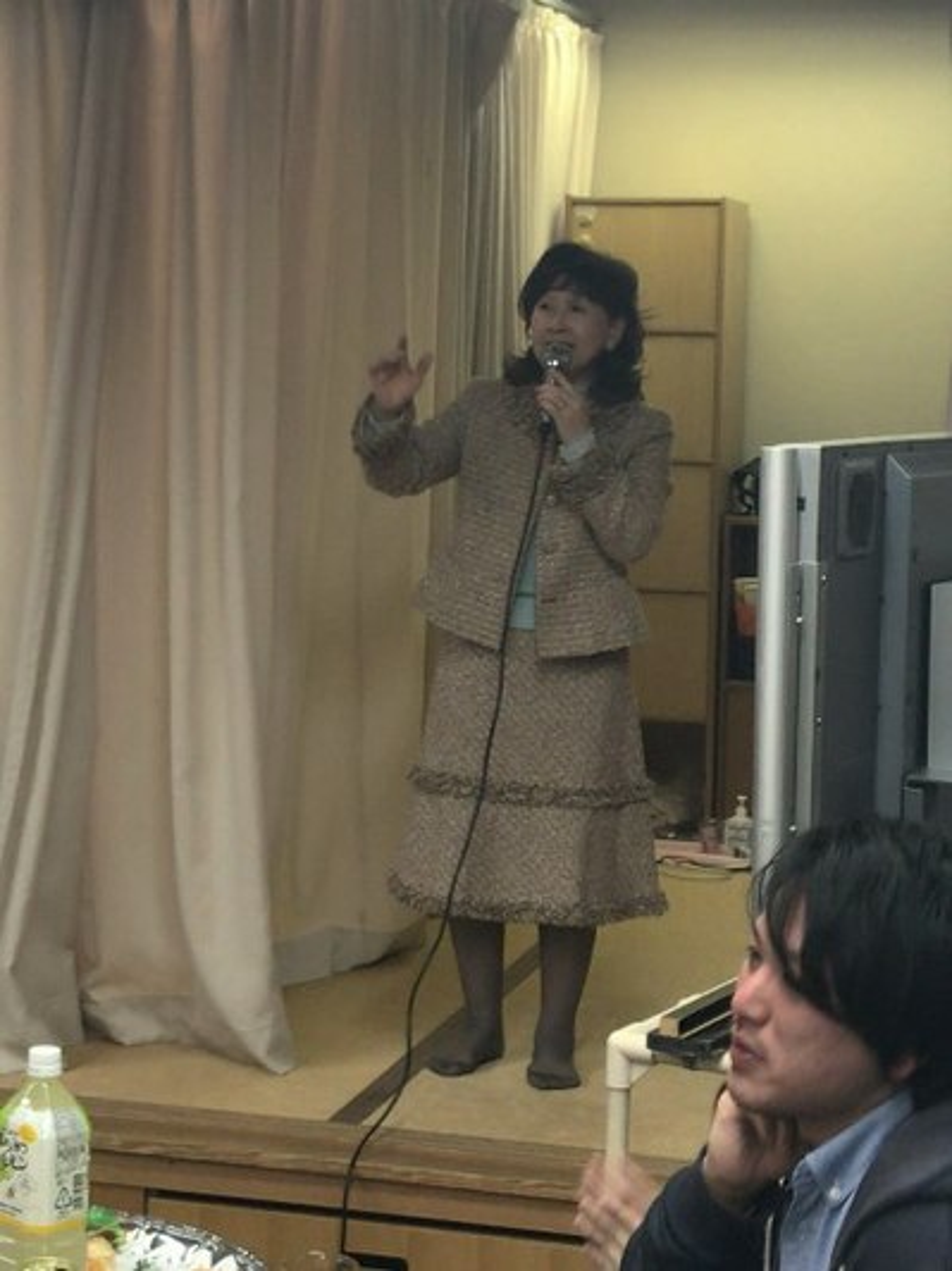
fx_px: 1028
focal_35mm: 28
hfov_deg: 49.7
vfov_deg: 63.5
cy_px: 636
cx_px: 476
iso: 40
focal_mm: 3.99
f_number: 1.8
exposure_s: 1/30
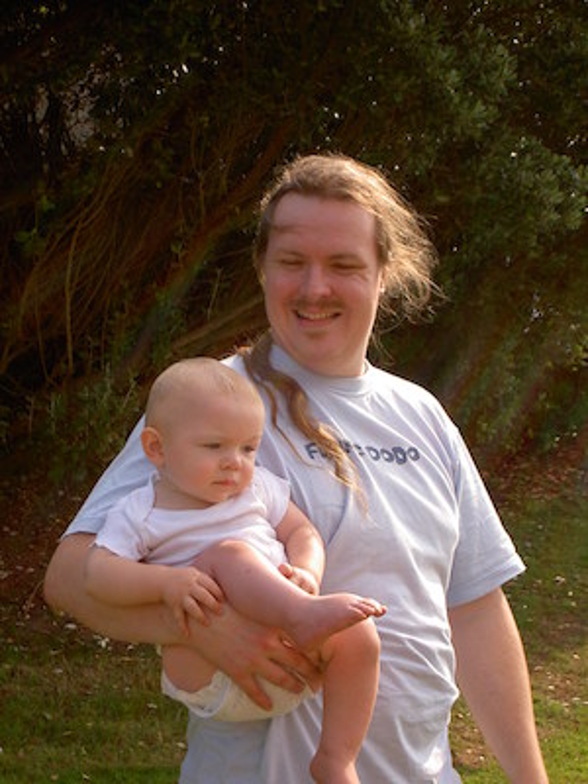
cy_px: 392
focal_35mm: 89
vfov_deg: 22.0
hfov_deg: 16.6
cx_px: 294
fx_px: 2016
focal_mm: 14.7
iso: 50
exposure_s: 1/250
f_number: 4.6
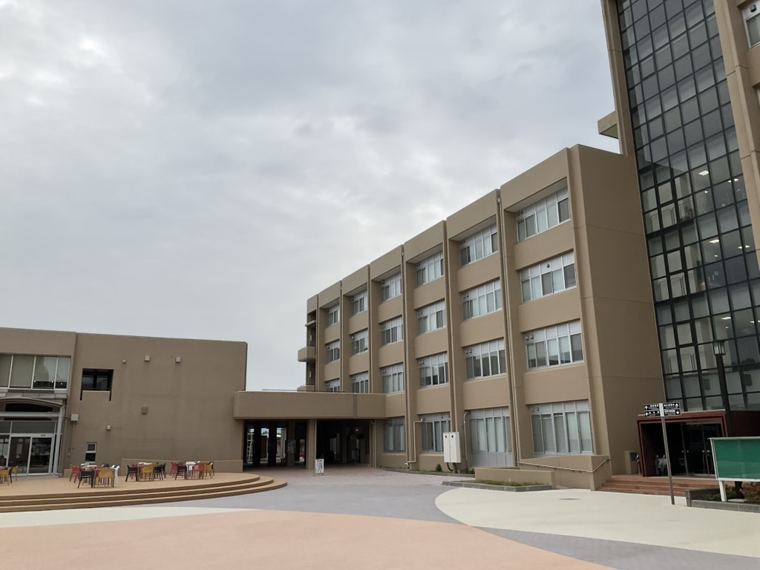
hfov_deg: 61.7
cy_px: 285
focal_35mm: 29
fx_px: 637
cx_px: 380
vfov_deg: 48.2
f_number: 1.8
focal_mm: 3
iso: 16
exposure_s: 1/2801
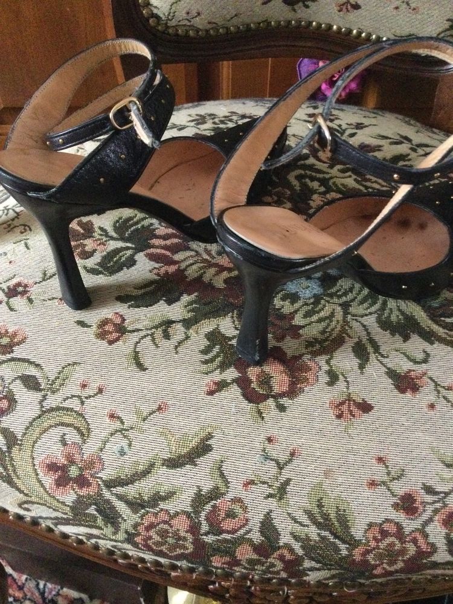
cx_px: 226
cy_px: 302
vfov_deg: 58.4
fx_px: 541
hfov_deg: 45.4
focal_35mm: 31
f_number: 2.4
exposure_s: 1/17
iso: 320
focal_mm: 3.3
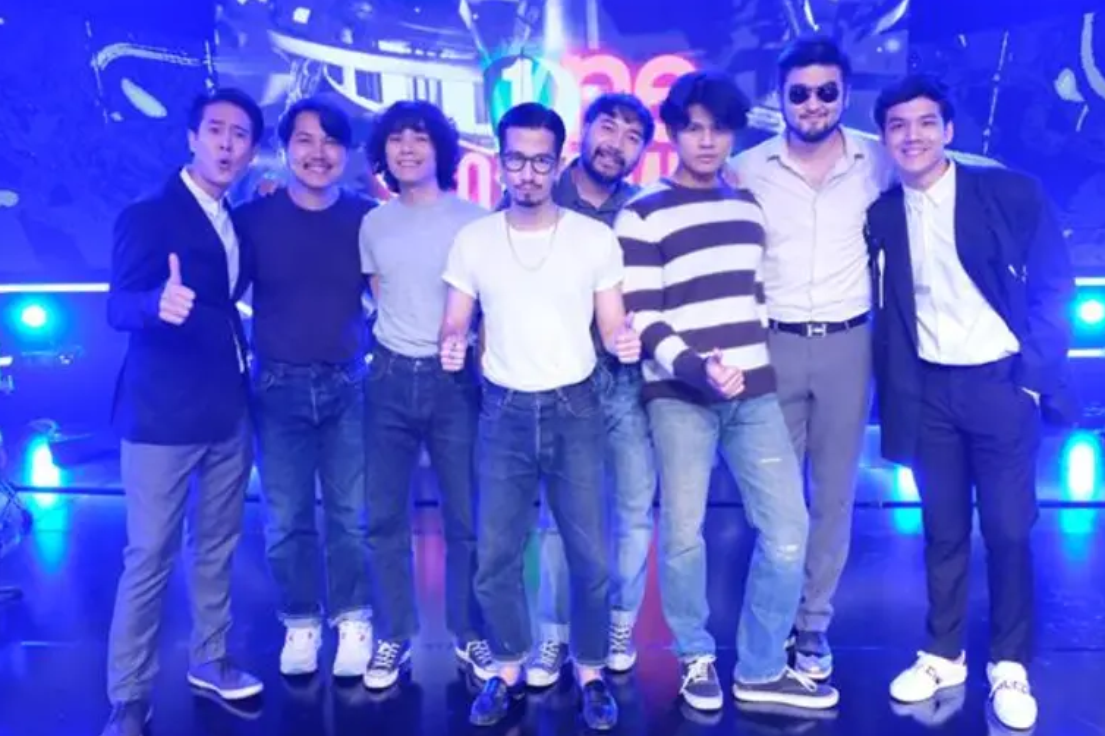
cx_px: 563
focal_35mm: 31
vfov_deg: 42.3
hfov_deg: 60.3
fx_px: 951
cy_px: 373
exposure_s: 1/500
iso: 12800
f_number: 5
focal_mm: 20.1
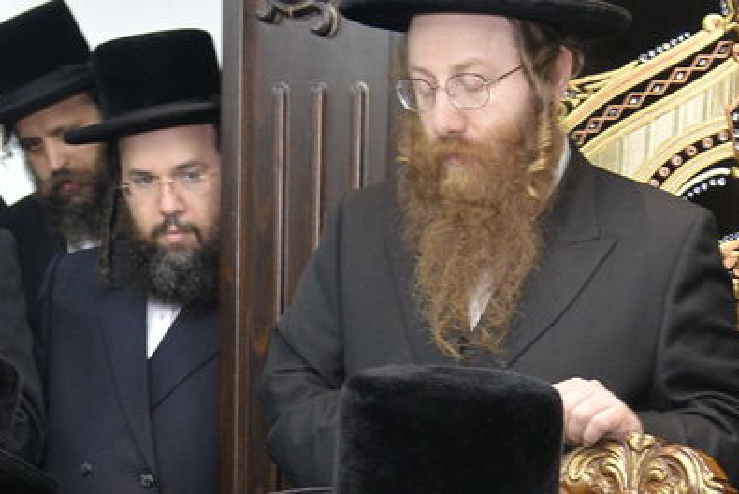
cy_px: 769
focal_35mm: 85
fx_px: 1746
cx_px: 556
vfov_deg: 14.8
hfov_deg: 23.6
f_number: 4
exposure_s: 1/100
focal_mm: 24
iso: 640
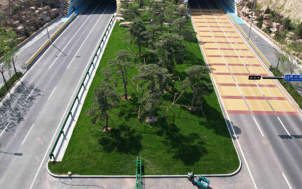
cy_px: 57
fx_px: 263
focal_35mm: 32
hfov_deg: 59.6
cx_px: 158
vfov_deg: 38.8
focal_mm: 8.38
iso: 130
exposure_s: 1/1600
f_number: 2.8
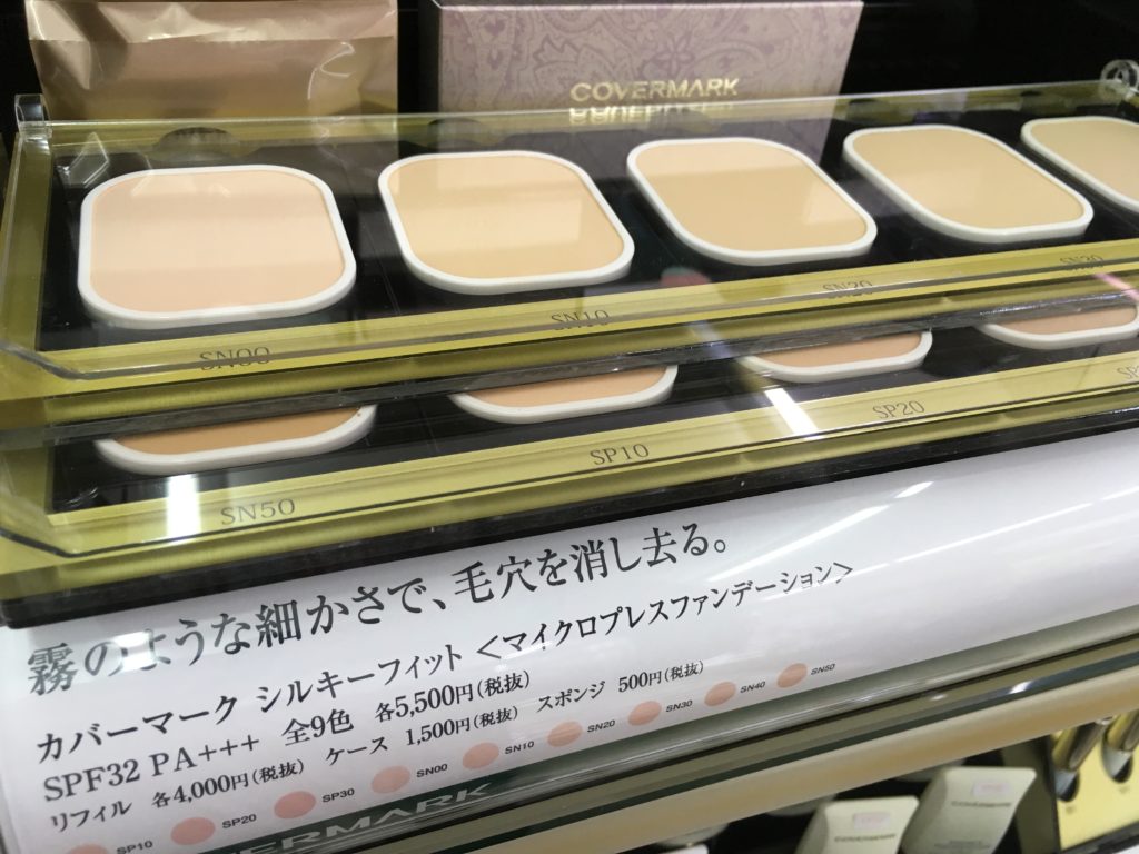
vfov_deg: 48.2
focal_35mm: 29
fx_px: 954
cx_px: 570
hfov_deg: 61.7
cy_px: 427
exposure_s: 1/30
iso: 40
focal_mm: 4.15
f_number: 2.2
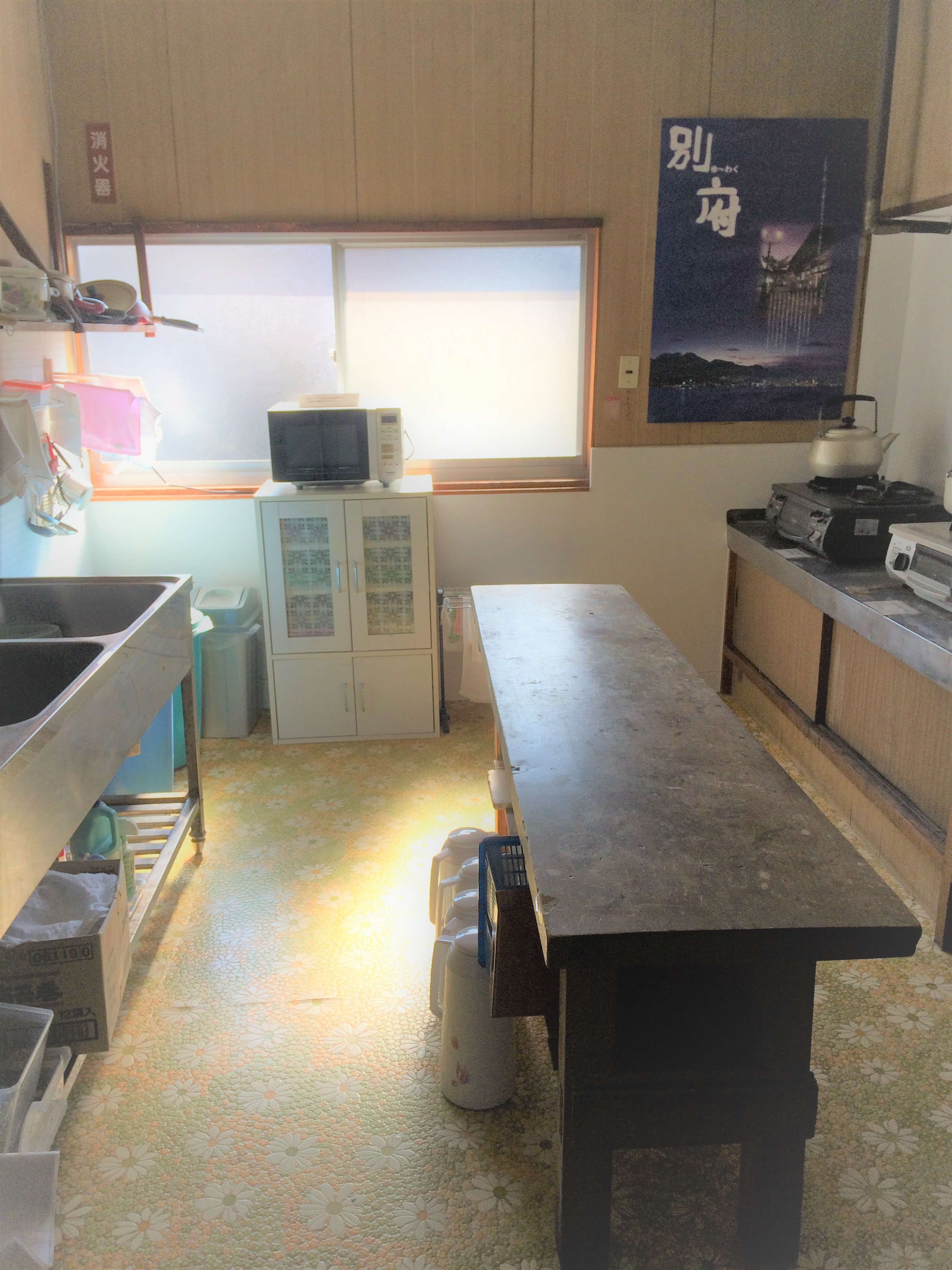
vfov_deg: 61.7
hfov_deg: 48.2
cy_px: 635
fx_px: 1063
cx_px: 476
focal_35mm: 29
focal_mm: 4.15
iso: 32
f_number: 2.2
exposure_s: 1/366
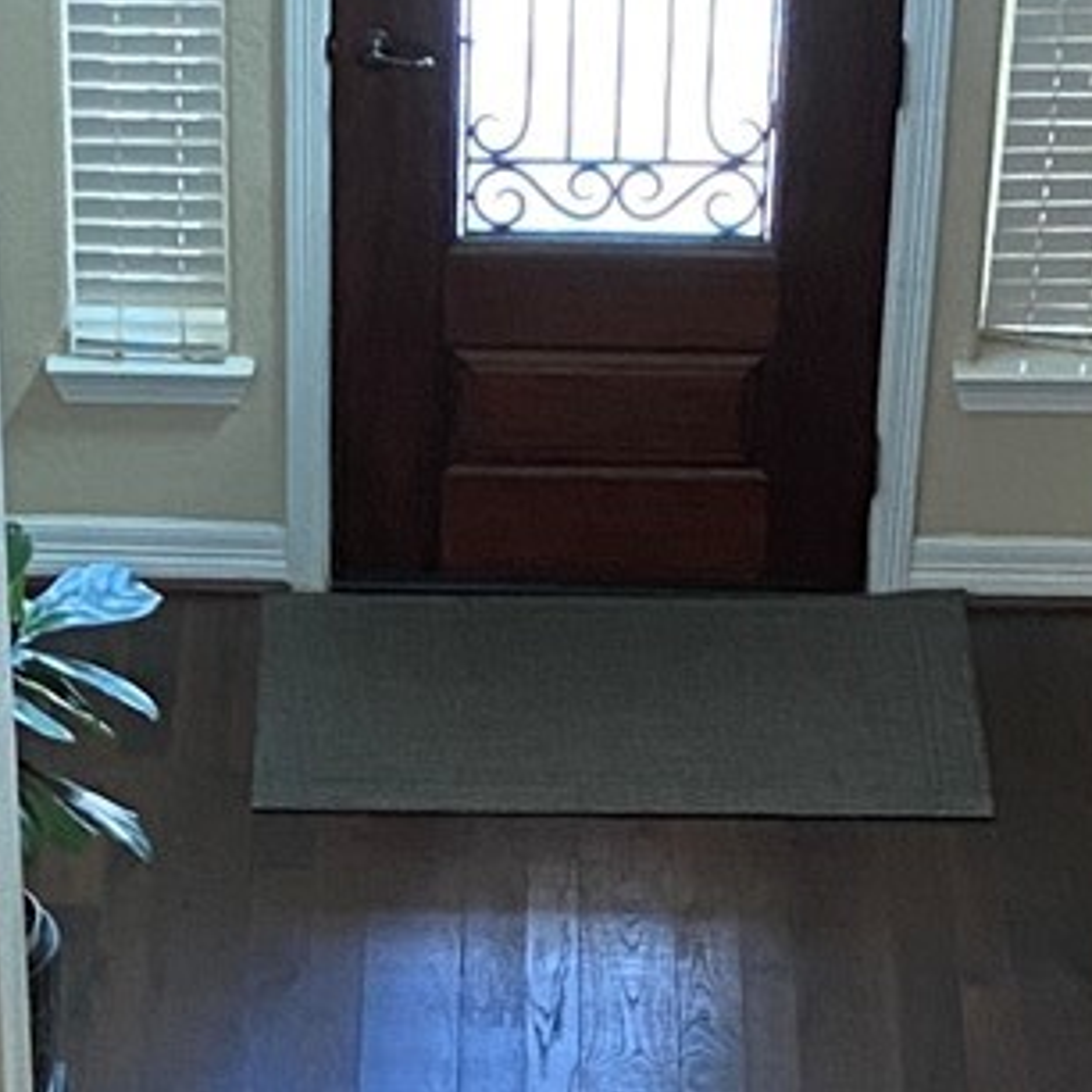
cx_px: 339
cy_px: 2013
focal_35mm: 154
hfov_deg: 11.3
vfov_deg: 10.6
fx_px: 5496
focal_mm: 4.25
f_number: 1.8
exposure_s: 1/60
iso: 320
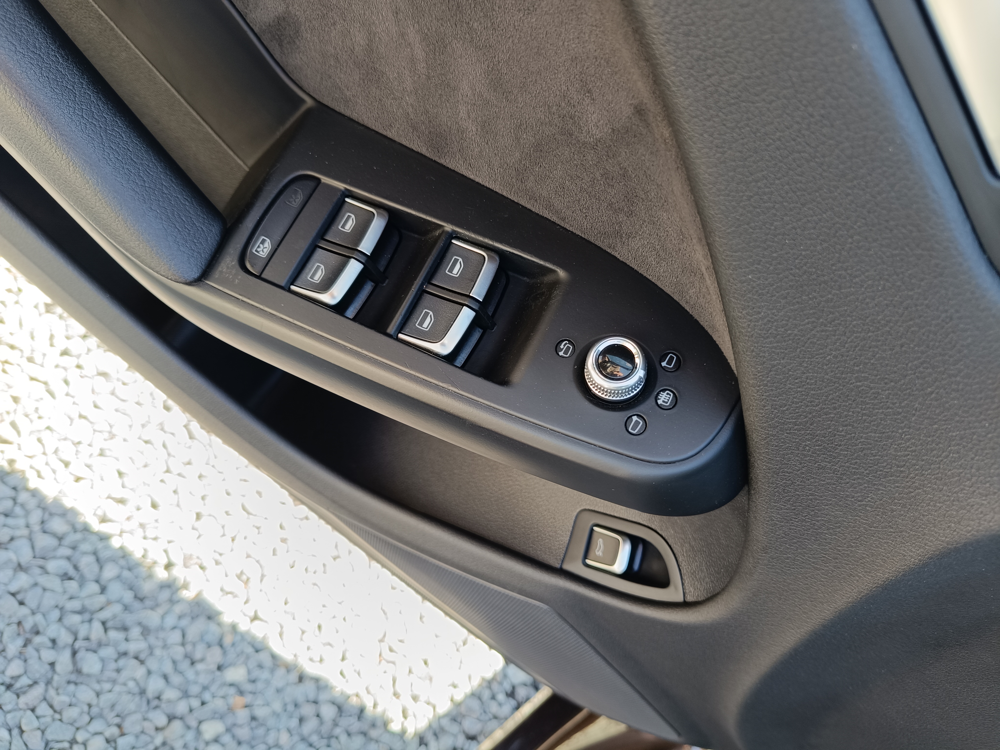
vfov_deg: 56.8
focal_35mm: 24
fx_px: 693
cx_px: 500
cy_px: 375
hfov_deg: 71.6
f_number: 1.88
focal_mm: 5.59
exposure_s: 1/101
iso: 109
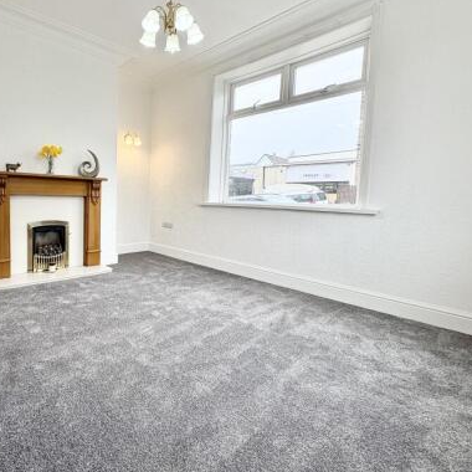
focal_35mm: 19
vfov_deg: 77.5
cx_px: 146
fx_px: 293
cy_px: 217
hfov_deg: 74.5
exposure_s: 1/159
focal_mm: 2.22
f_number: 2.2
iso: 64
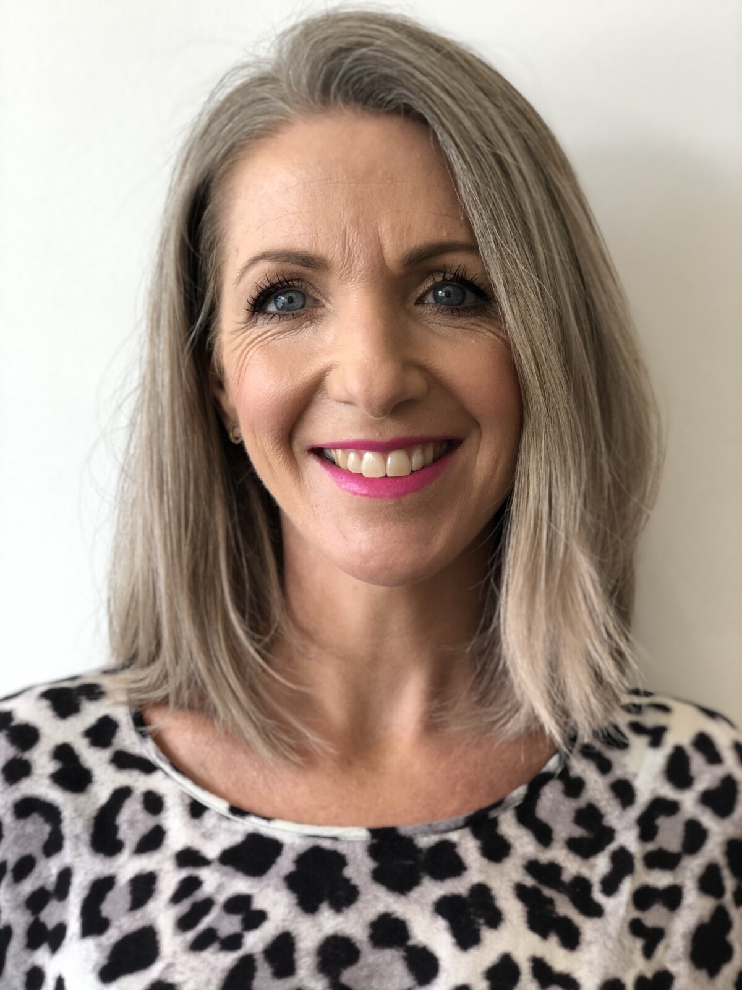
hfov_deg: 25.7
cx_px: 371
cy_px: 495
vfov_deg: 33.8
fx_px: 1629
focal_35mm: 57
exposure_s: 1/33
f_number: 2.8
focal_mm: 6.6
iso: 32
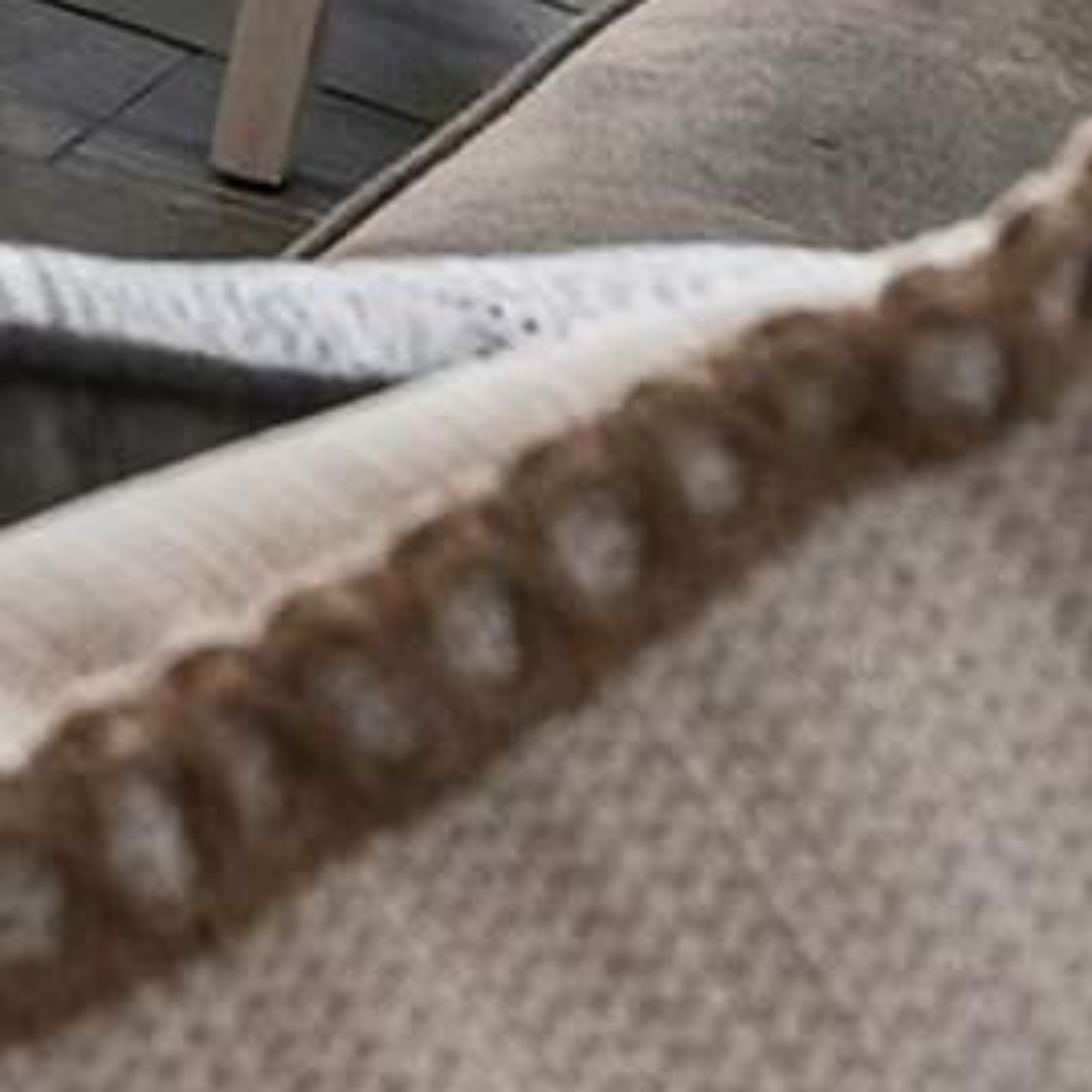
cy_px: -2610
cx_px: -1186
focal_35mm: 165
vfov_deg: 8.3
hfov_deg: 9.8
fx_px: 5881
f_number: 7.1
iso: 640
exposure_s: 1/125
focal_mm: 16.9
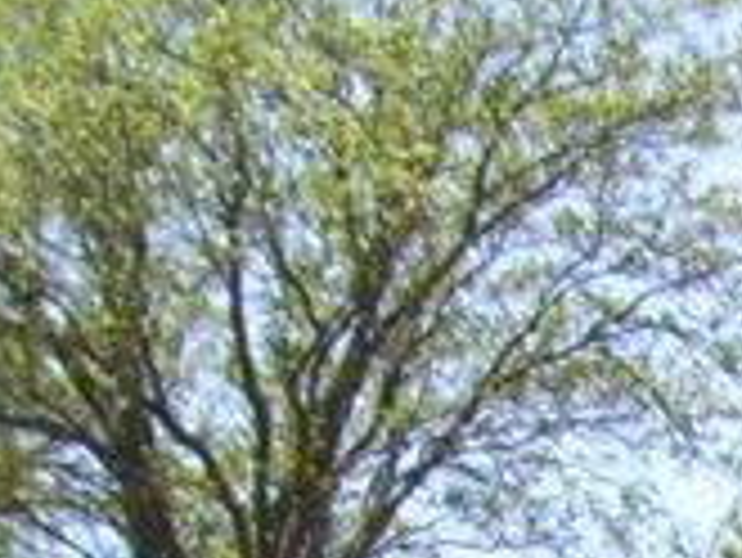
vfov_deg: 6.3
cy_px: 1458
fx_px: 4784
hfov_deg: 8.5
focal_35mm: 223
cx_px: 1417
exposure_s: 1/250
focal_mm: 6
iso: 80
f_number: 4.8
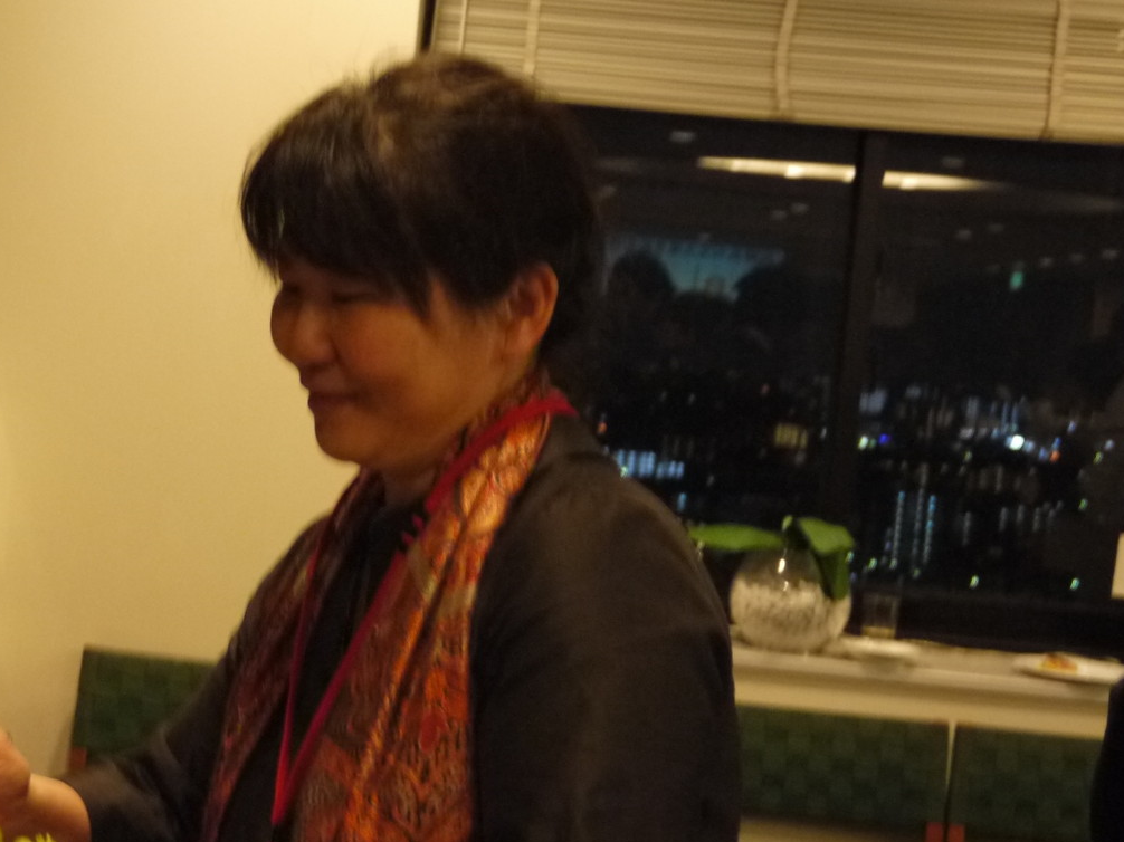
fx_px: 2727
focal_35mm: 84
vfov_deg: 17.5
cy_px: 502
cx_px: 213
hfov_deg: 22.9
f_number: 4.9
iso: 800
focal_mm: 25
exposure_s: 1/30
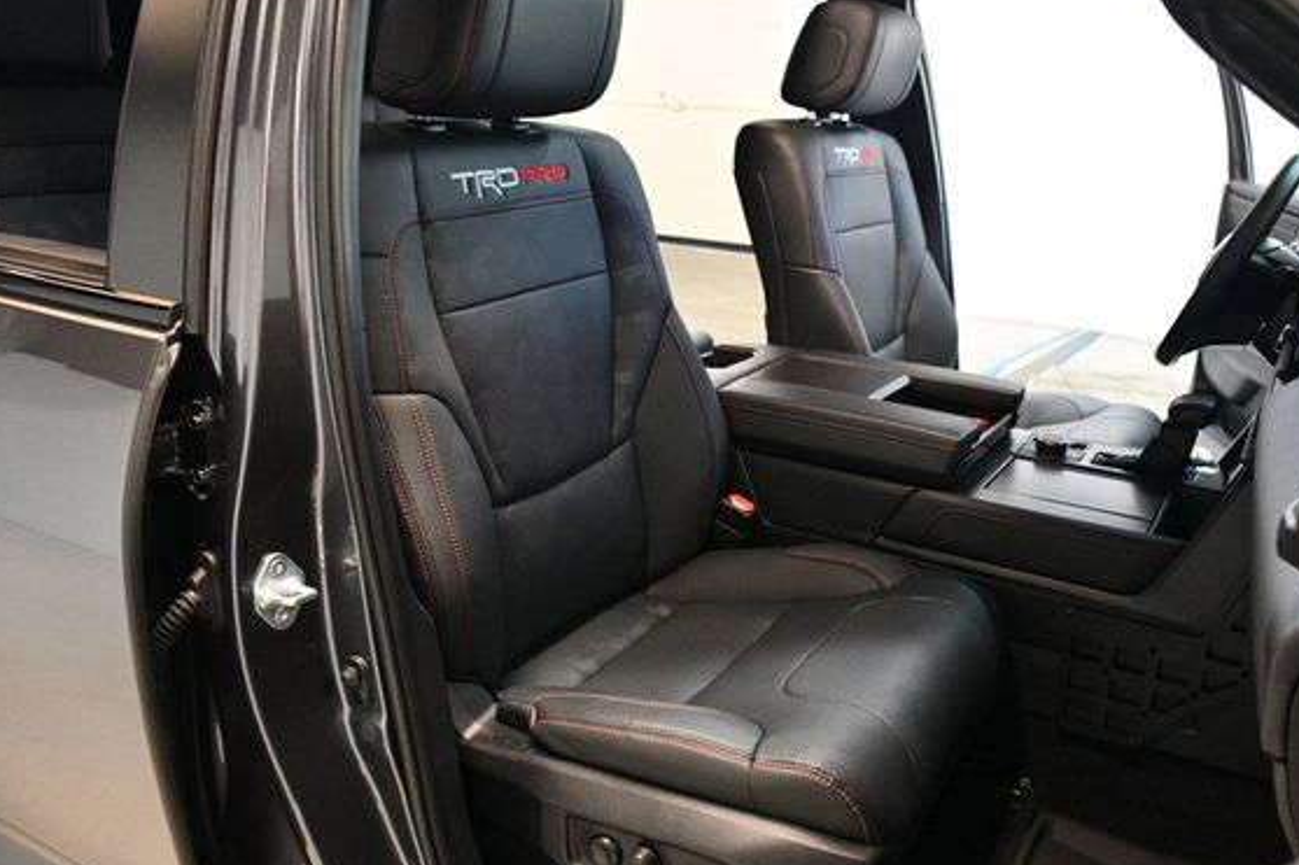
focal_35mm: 31
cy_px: 401
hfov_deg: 60.1
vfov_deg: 42.3
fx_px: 1118
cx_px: 735
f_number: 3.5
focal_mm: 18
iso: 3200
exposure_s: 1/80
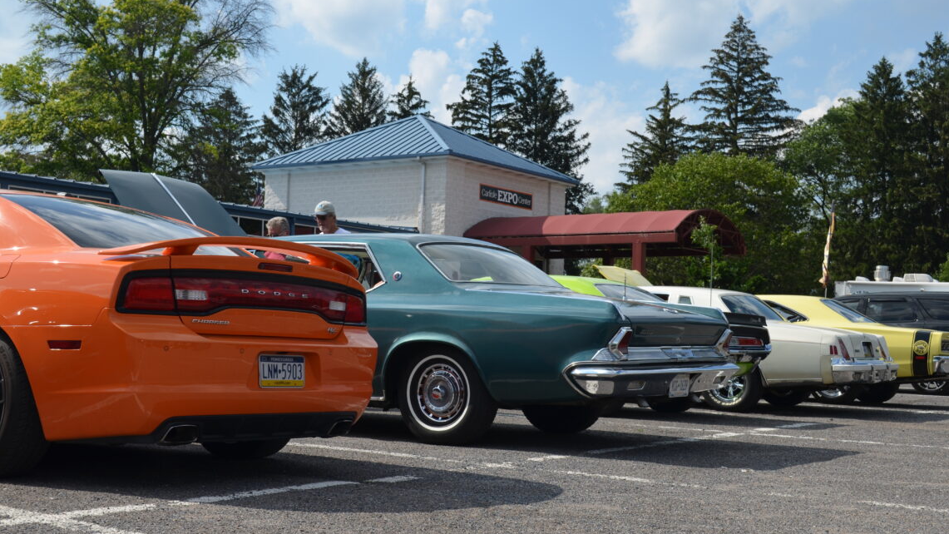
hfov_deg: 40.6
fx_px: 1283
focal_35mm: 51
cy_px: 303
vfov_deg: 23.5
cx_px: 468
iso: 100
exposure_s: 1/250
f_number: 8
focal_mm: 32
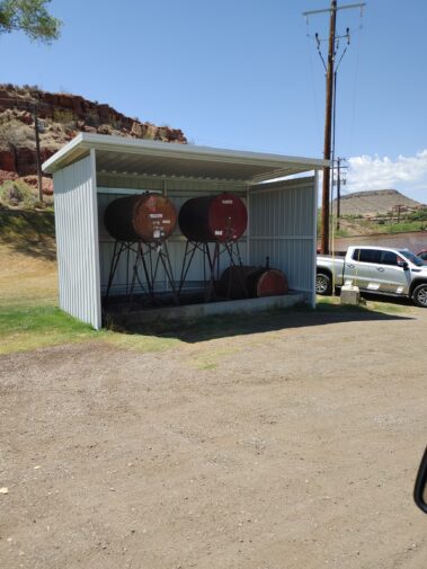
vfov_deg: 67.3
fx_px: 427
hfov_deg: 53.1
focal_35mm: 26
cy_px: 284
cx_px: 214
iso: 50
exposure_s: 1/1887
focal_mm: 5.58
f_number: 1.8
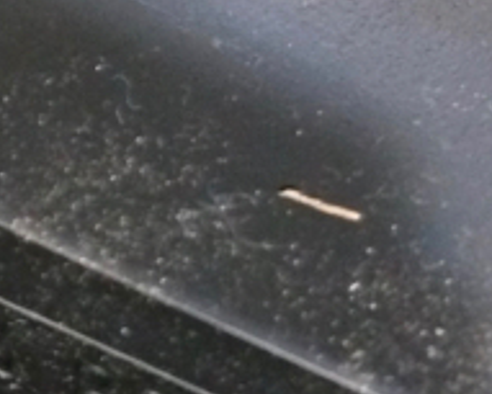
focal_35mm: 148
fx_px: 2156
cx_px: -474
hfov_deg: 11.7
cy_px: 103
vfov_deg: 10.4
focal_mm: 4.15
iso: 250
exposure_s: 1/25
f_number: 2.2
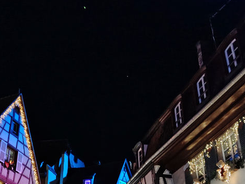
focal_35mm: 52
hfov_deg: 36.0
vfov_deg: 27.5
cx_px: 60
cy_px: 143
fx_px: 368
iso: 2056
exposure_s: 1/25
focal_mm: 5.2
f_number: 1.8
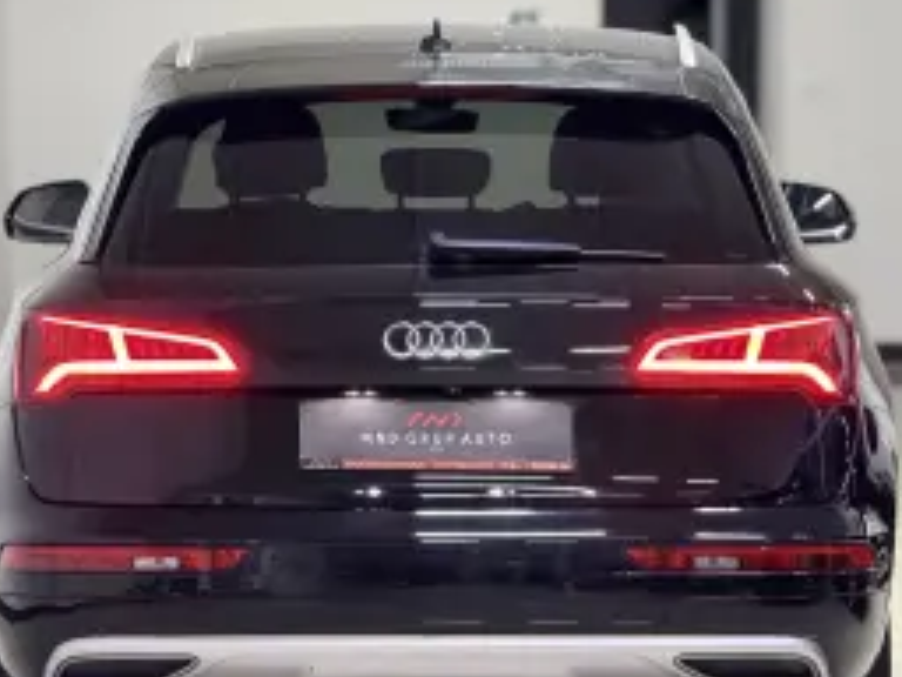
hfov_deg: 11.7
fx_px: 4404
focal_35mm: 169
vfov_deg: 8.8
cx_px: 437
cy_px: 395
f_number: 2.8
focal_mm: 15.66
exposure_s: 1/33
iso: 1000
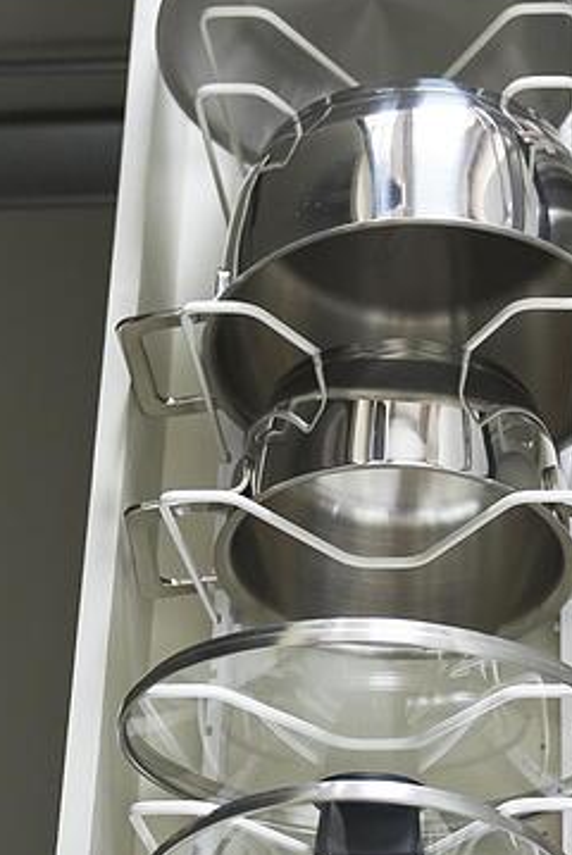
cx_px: 524
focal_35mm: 82
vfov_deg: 24.7
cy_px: 511
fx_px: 1950
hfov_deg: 16.4
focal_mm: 34
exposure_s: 1/100
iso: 640
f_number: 3.2
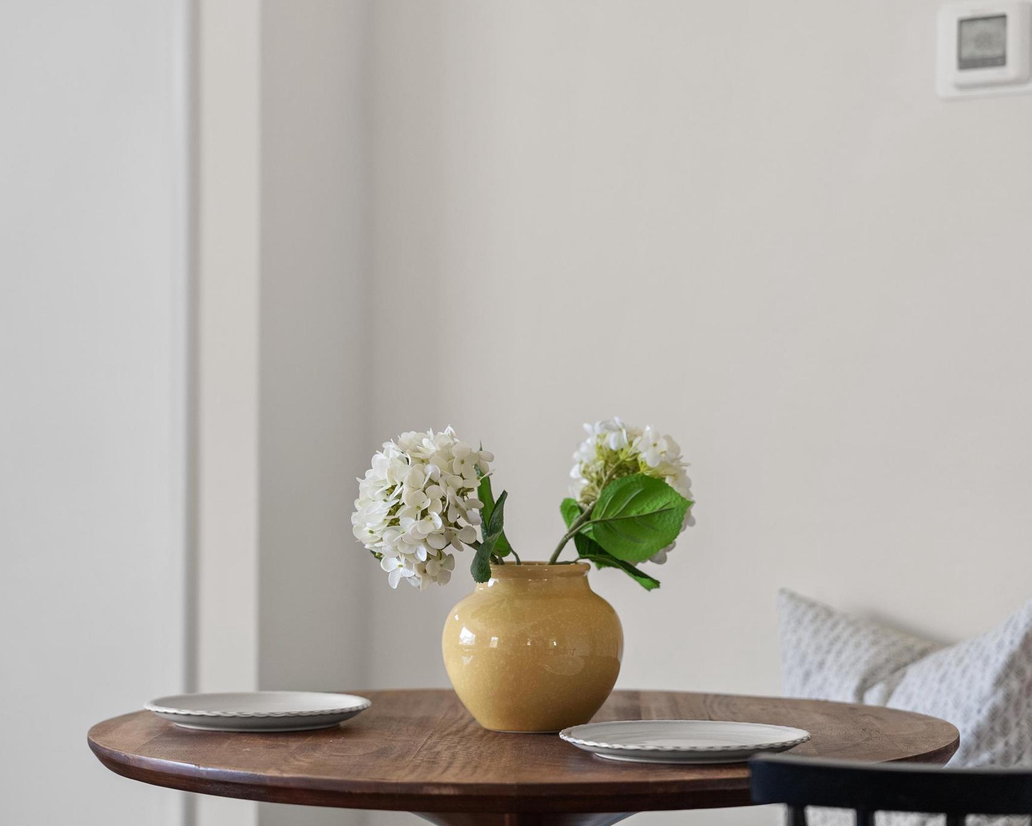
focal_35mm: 79
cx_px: 508
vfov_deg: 19.4
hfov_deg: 24.1
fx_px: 2413
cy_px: 413
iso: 800
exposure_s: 1/100
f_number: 2.8
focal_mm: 70
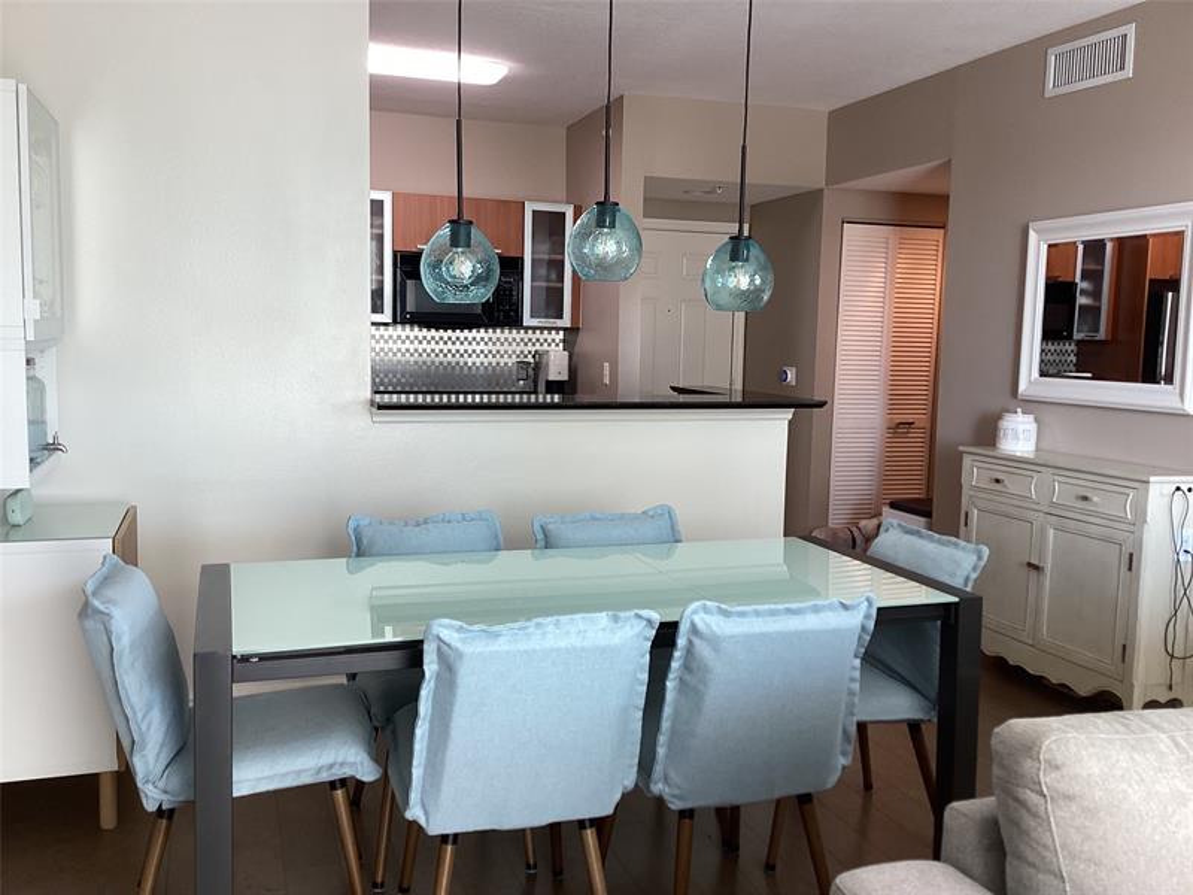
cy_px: 448
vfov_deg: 45.4
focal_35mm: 31
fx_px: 1068
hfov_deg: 58.4
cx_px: 596
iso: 64
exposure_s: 1/50
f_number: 2.4
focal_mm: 3.3
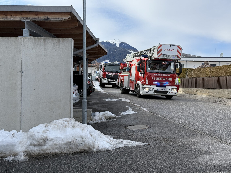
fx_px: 320
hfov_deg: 39.7
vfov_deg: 30.3
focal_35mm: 48
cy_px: 86
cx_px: 116
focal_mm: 6.76
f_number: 1.78
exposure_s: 1/2146
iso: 64
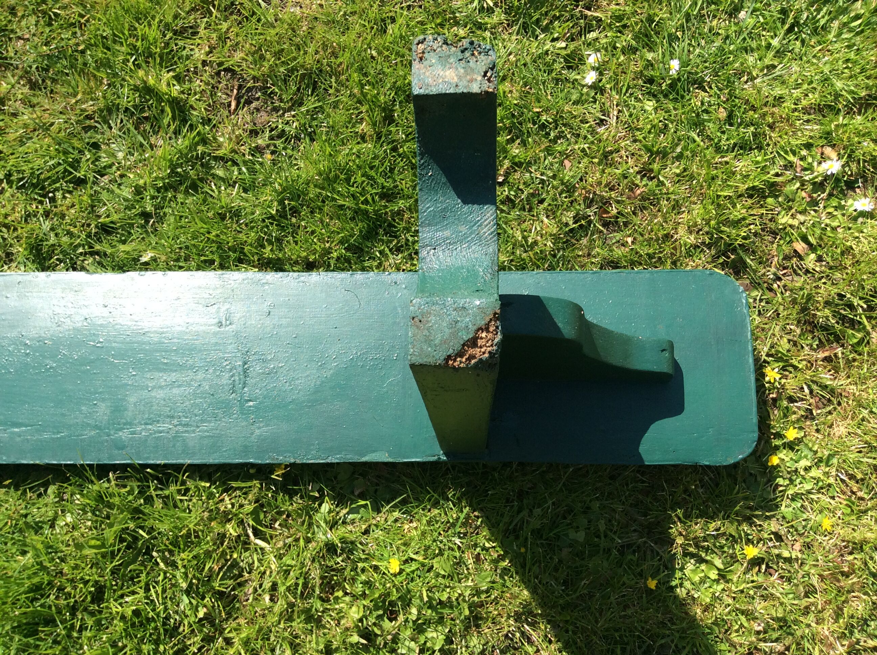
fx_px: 810
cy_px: 328
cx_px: 438
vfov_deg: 44.1
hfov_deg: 56.9
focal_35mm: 32
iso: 32
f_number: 2.4
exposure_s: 1/817
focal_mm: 3.3
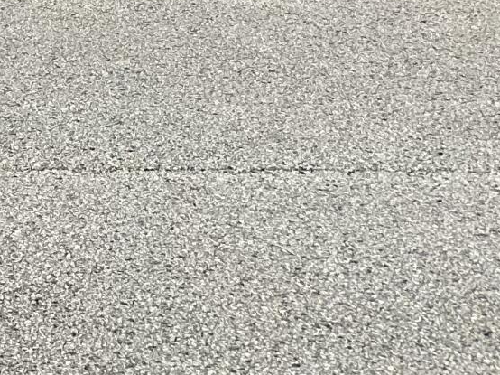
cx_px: -597
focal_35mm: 130
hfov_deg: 12.7
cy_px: -558
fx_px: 1877
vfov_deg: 9.9
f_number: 1.78
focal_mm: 6.86
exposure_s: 1/5000
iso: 80
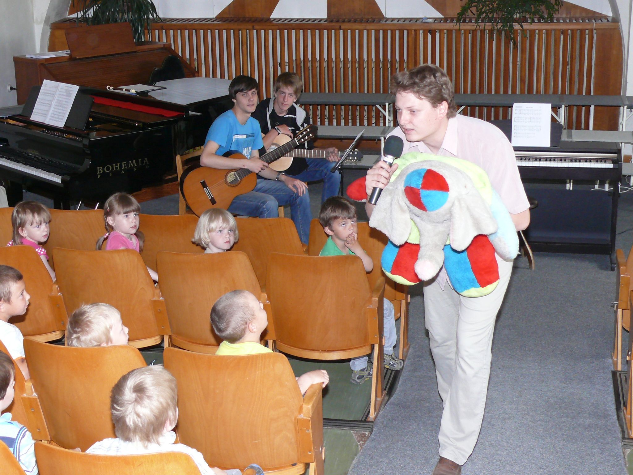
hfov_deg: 31.7
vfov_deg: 24.0
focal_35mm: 61
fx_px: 1115
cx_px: 316
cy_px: 238
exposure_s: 1/125
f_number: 3.2
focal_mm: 10.1
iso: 200
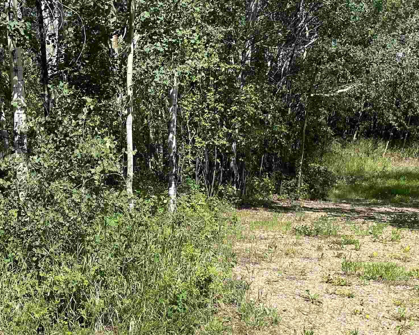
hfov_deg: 35.2
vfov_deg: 28.6
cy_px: 189
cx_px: 159
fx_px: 657
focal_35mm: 53
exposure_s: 1/2062
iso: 50
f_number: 1.6
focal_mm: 5.1
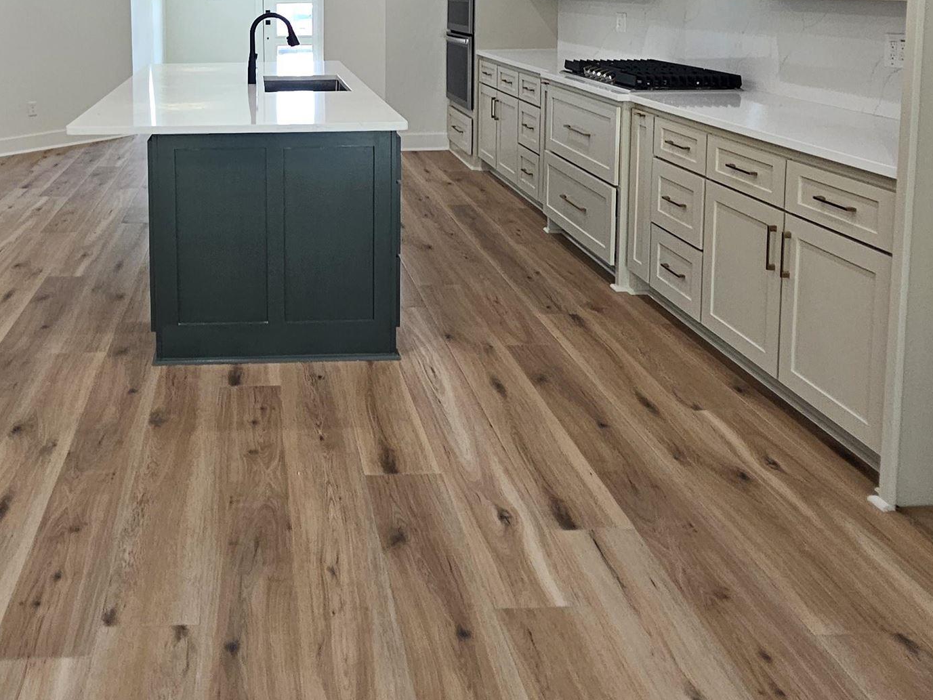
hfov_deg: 59.1
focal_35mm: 29
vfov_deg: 43.7
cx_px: 259
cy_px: 60
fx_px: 782
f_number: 2.2
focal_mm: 2.2
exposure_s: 1/60
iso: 80
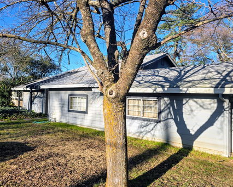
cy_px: 94
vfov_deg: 53.2
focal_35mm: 27
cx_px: 131
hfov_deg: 63.8
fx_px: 186
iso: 12
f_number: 1.7
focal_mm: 6.3
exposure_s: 1/487
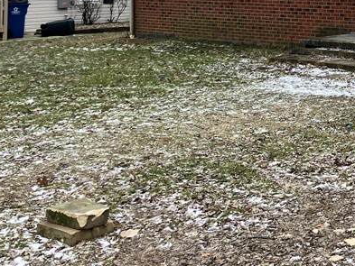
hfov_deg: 24.5
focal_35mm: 73
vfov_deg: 19.2
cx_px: 410
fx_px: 749
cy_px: -36
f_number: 1.8
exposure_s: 1/934
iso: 32
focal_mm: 3.99
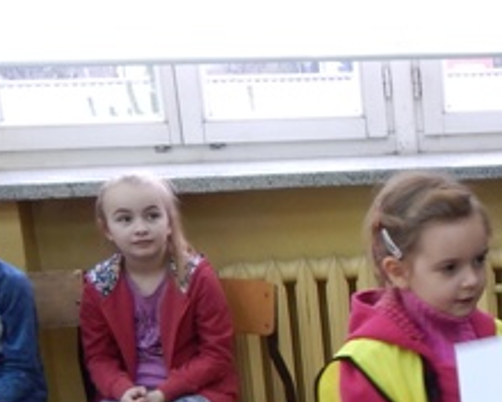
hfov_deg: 21.4
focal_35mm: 78
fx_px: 1159
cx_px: 701
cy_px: 345
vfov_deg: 19.4
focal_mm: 4
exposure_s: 1/30
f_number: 3
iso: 140
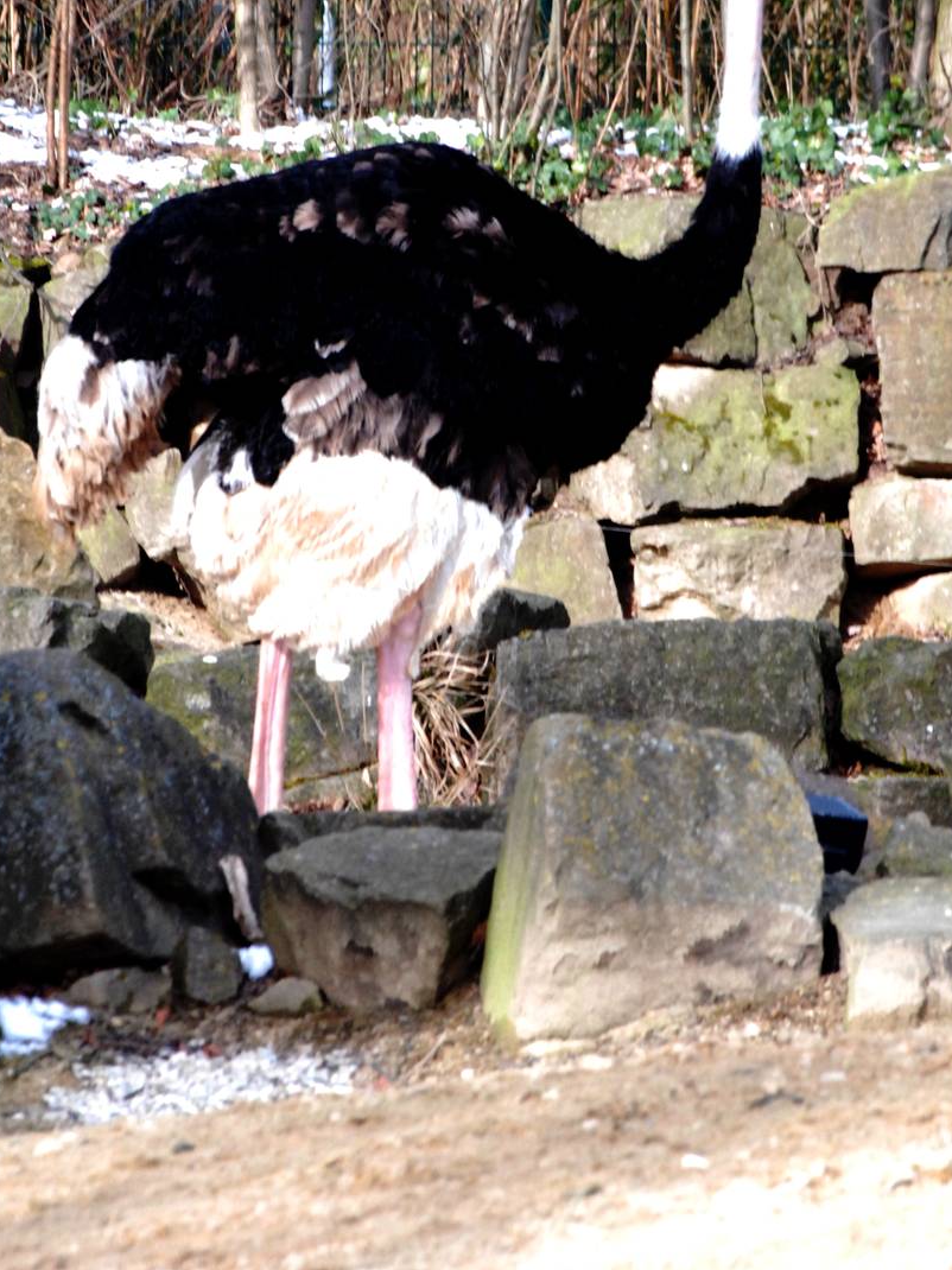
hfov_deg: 2.3
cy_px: 360
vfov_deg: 3.1
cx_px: 459
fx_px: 23771
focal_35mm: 648
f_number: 9
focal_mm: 300
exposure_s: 1/160
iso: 1600
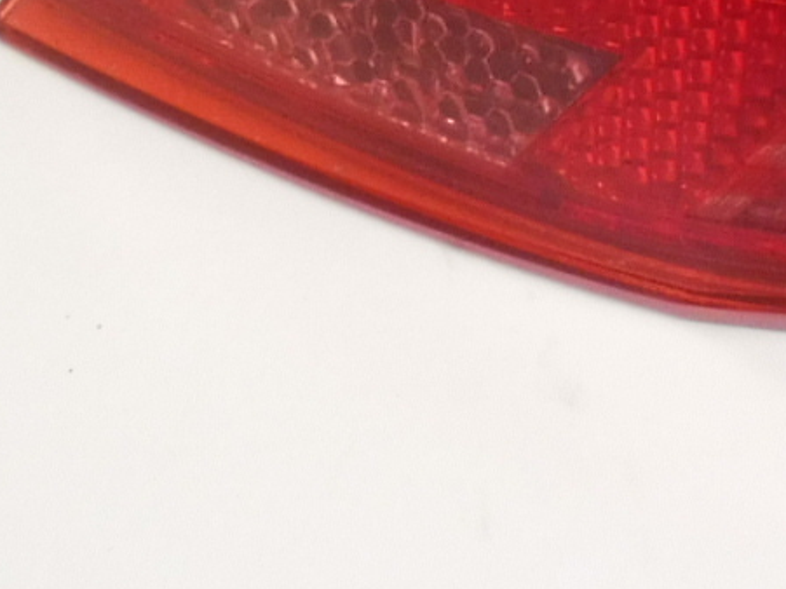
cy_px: -410
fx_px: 2474
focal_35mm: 109
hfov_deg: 16.6
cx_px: 1145
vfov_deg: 12.6
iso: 200
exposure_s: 1/60
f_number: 4
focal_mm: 4.3
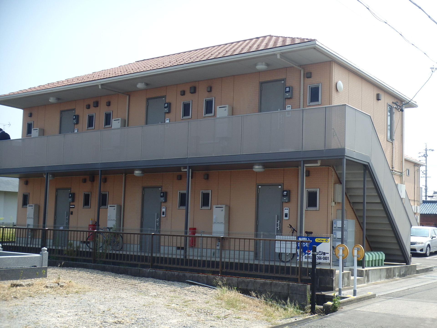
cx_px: 218
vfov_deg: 33.6
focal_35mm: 43
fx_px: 543
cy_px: 164
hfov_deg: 43.9
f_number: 4.8
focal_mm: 7.7
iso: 125
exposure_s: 1/400
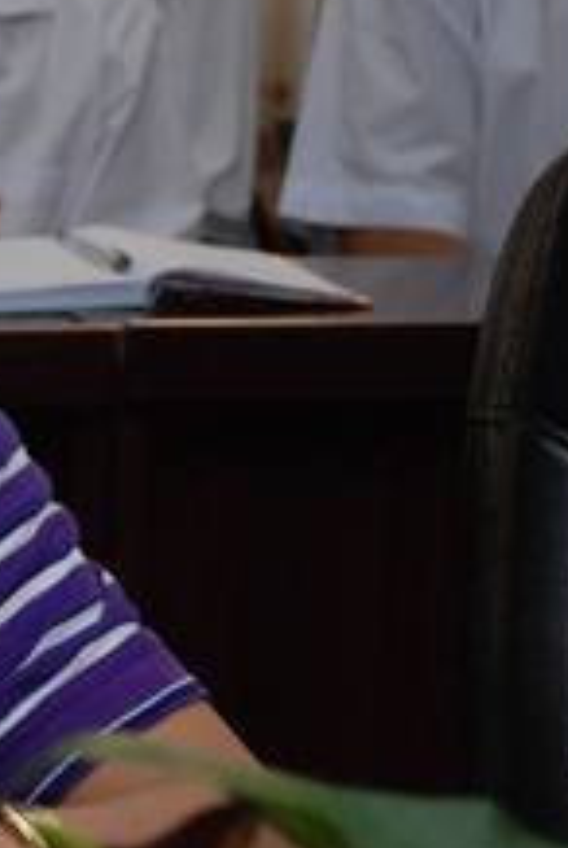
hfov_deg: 4.4
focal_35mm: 308
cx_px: -622
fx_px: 7266
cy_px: 397
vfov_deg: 6.7
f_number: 5.6
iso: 640
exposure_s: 1/60
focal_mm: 70
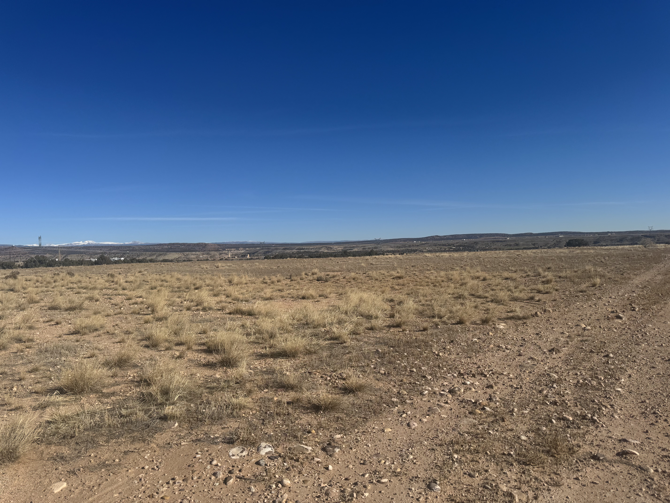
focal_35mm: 24
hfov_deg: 71.6
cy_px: 252
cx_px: 335
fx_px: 465
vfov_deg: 56.8
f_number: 1.78
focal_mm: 6.76
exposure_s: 1/7937
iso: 80
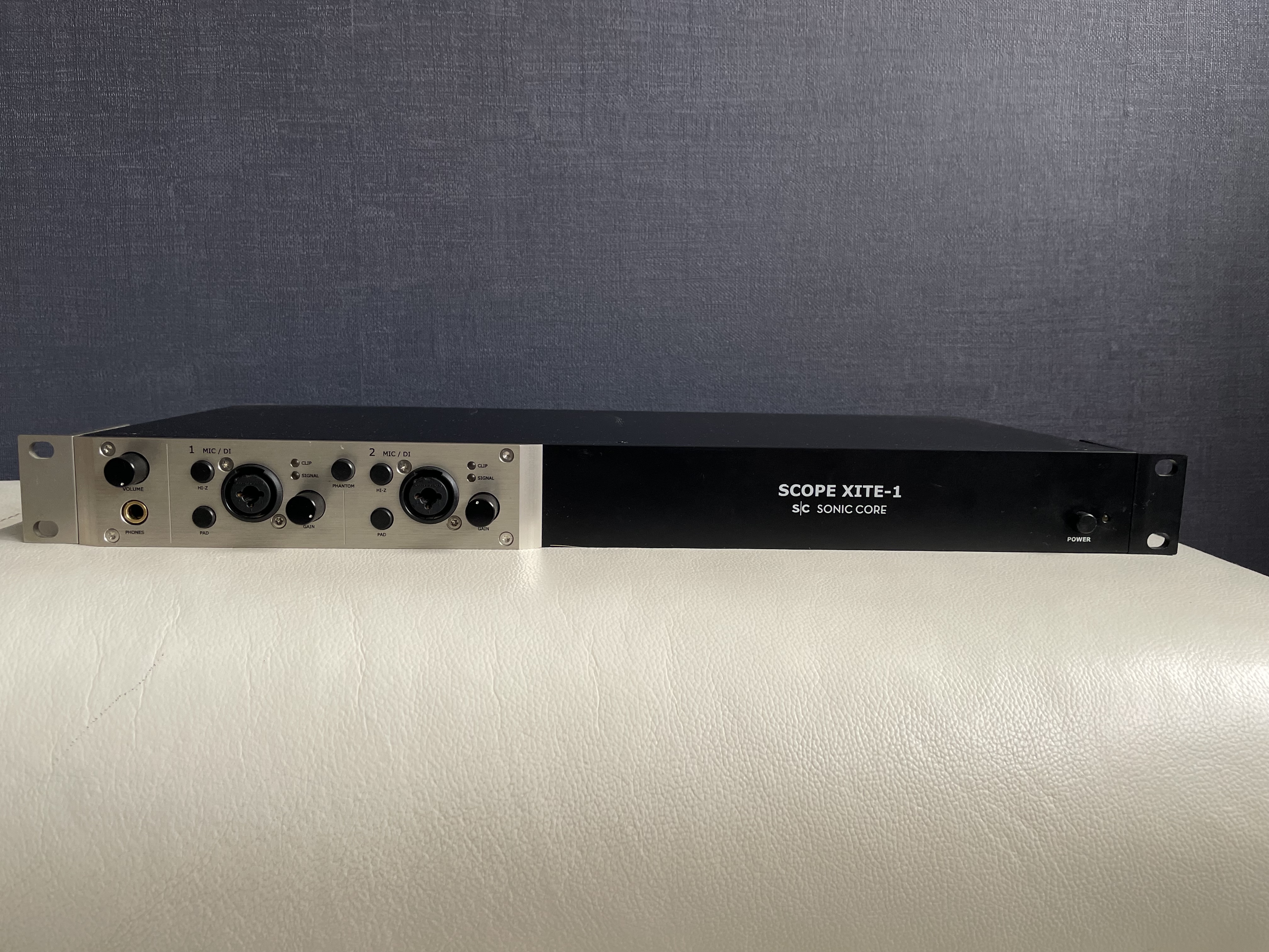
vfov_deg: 53.1
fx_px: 953
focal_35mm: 26
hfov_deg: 67.3
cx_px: 634
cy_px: 476
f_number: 1.6
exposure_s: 1/121
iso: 100
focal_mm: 4.2
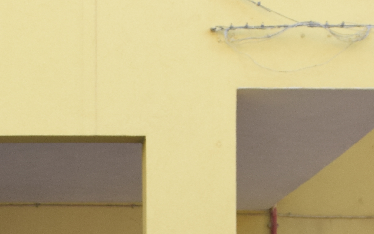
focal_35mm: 185
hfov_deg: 11.2
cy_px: 469
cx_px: -1
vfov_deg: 6.8
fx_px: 1891
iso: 400
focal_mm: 25
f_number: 6.3
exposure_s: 1/160
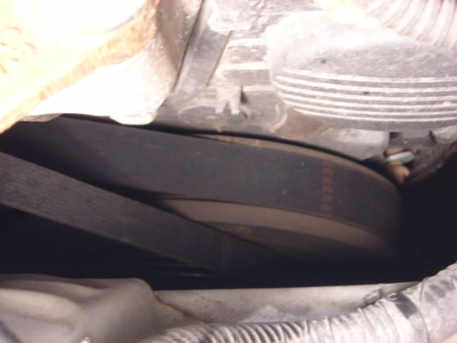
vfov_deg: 16.4
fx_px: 1188
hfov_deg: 21.8
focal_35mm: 90
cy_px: 172
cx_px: 228
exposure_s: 1/2.2
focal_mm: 14.8
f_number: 4.6
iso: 200
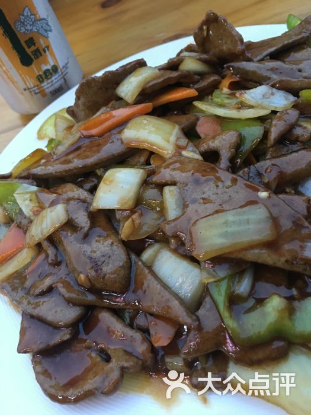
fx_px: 347
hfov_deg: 48.2
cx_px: 156
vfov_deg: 61.7
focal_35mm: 29
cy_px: 208
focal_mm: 4.15
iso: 100
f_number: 2.2
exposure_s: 1/10
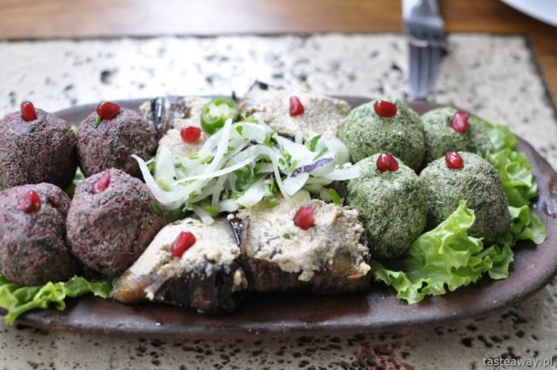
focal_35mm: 52
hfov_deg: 37.9
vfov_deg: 25.7
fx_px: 811
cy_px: 185
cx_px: 278
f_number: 4
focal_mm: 35
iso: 500
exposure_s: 1/60
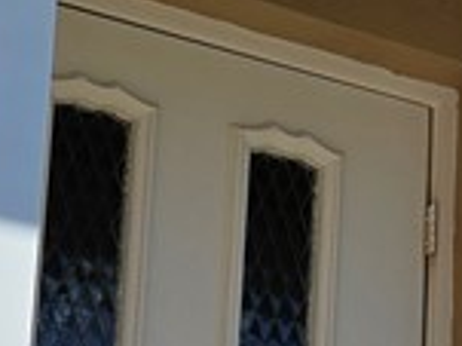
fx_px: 2080
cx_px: 1144
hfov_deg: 10.7
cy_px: 514
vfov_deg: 9.3
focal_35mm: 156
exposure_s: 1/1081
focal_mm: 6.3
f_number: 1.7
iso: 12
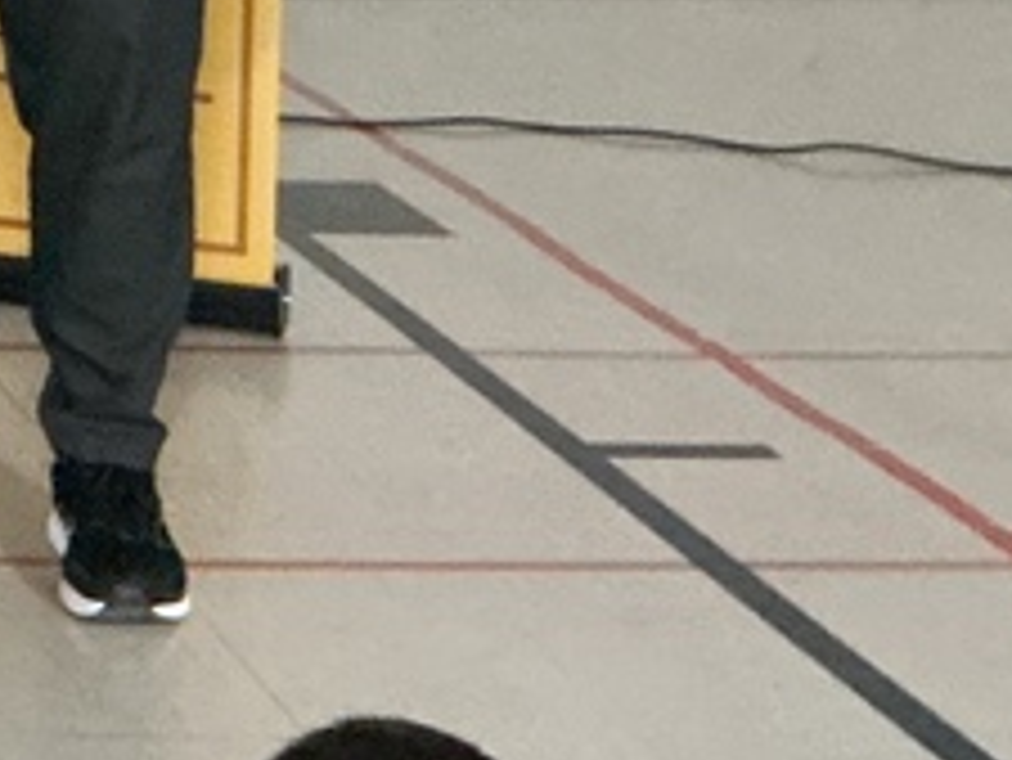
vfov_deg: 10.8
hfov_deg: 13.1
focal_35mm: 132
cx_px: -945
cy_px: -441
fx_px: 3861
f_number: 1.8
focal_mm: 3
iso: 500
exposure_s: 1/30
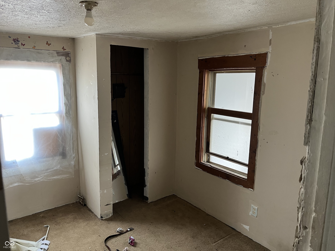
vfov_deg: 53.1
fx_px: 252
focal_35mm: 26
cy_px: 126
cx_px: 168
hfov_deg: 67.3
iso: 200
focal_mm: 5.1
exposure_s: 1/60
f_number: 1.6
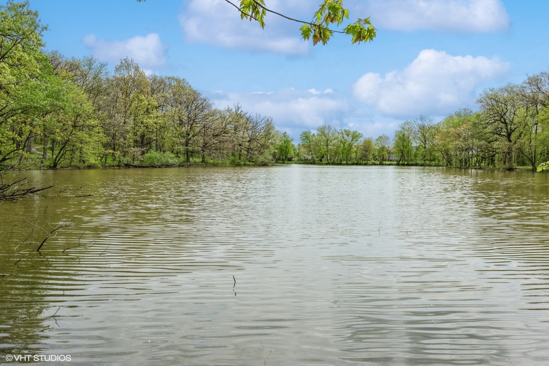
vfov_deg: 43.6
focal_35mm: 30
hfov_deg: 61.9
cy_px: 183
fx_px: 458
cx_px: 274
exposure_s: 1/2000
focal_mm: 30
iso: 400
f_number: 8
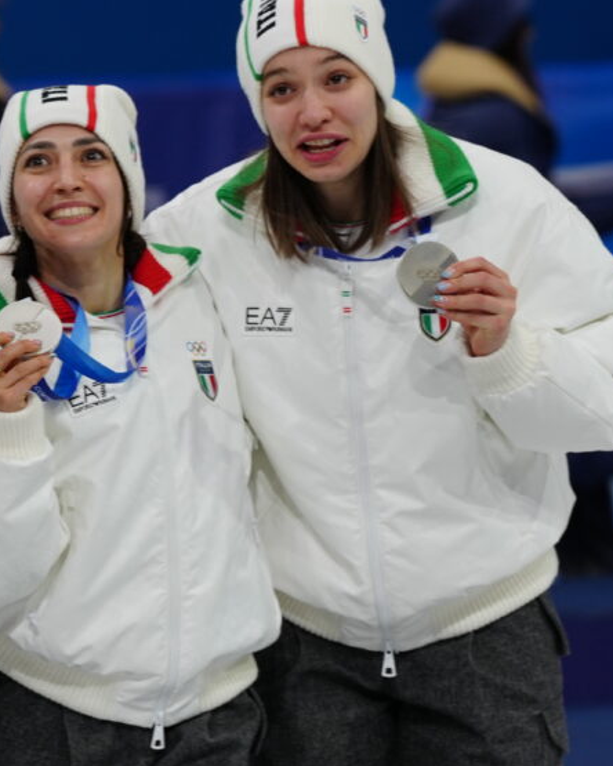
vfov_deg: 4.0
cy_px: 297
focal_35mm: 481
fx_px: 10908
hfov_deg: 3.2
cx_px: -62
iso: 320
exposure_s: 1/250
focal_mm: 158
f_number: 4
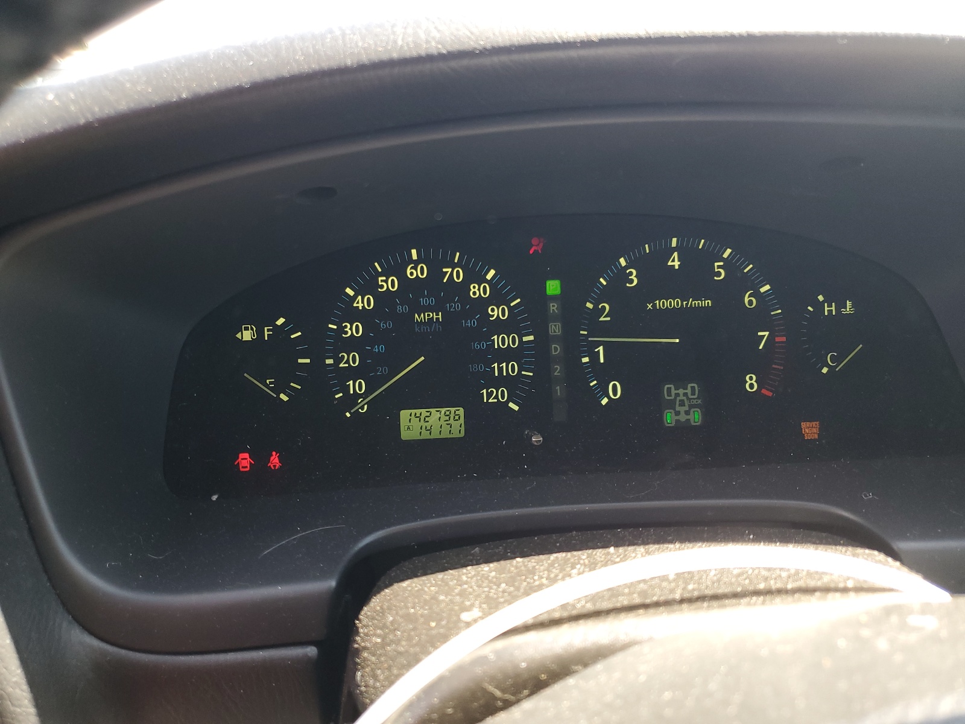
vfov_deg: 53.1
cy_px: 362
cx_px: 482
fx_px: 725
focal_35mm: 26
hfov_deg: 67.3
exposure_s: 1/120
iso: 69
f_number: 1.5
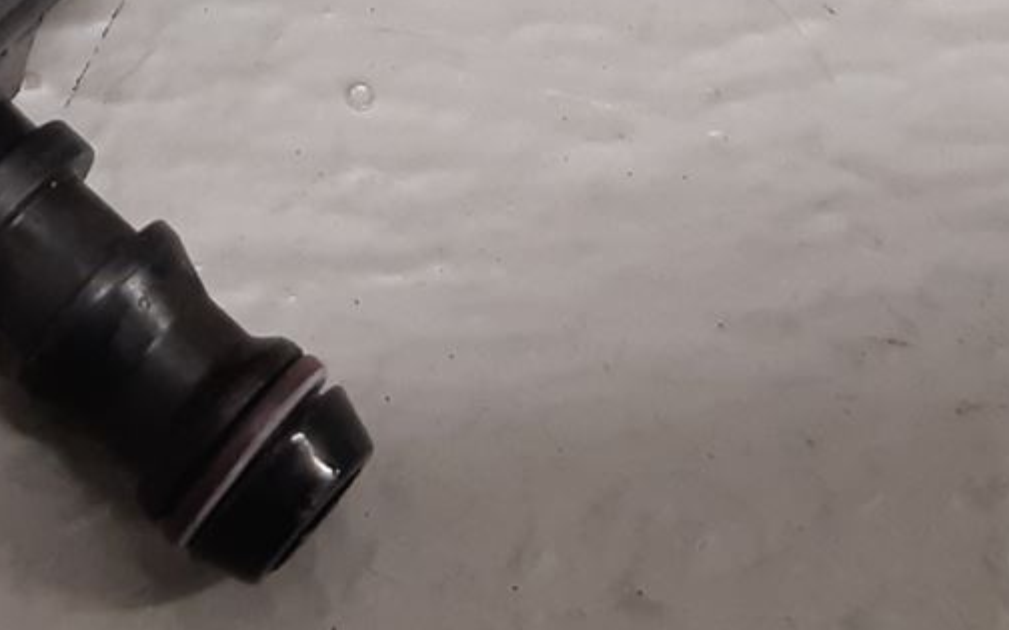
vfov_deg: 11.2
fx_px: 3080
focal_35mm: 112
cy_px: -312
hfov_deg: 18.1
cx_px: -22
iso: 160
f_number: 1.7
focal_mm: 3.93
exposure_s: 1/50
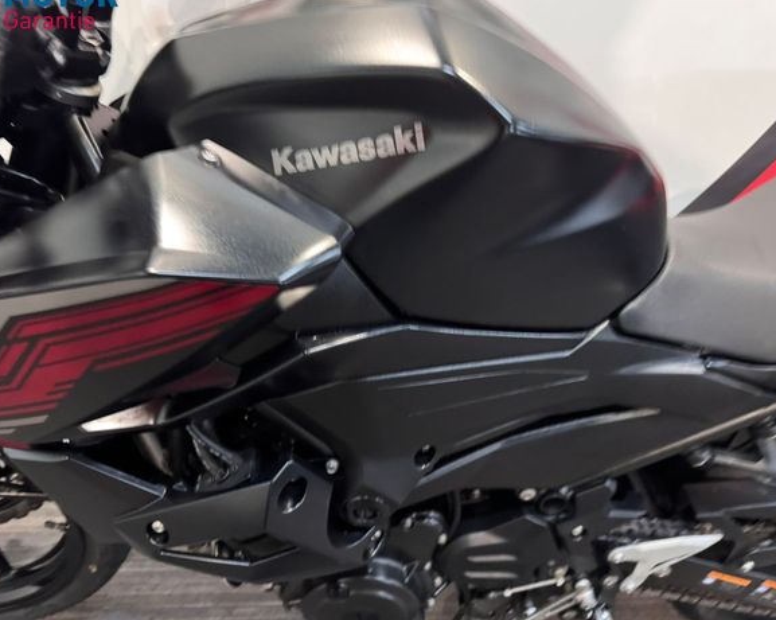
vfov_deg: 54.9
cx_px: 378
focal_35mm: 26
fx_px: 597
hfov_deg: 66.0
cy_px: 299
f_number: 1.78
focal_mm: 6.76
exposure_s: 1/25
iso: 800
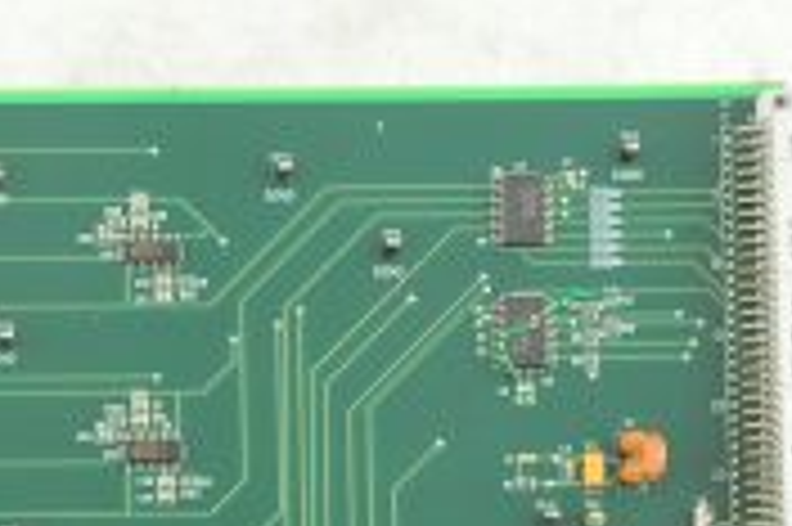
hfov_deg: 12.4
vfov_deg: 8.2
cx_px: -27
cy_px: 731
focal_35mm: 164
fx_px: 3605
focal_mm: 48
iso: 1600
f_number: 8
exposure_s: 1/100
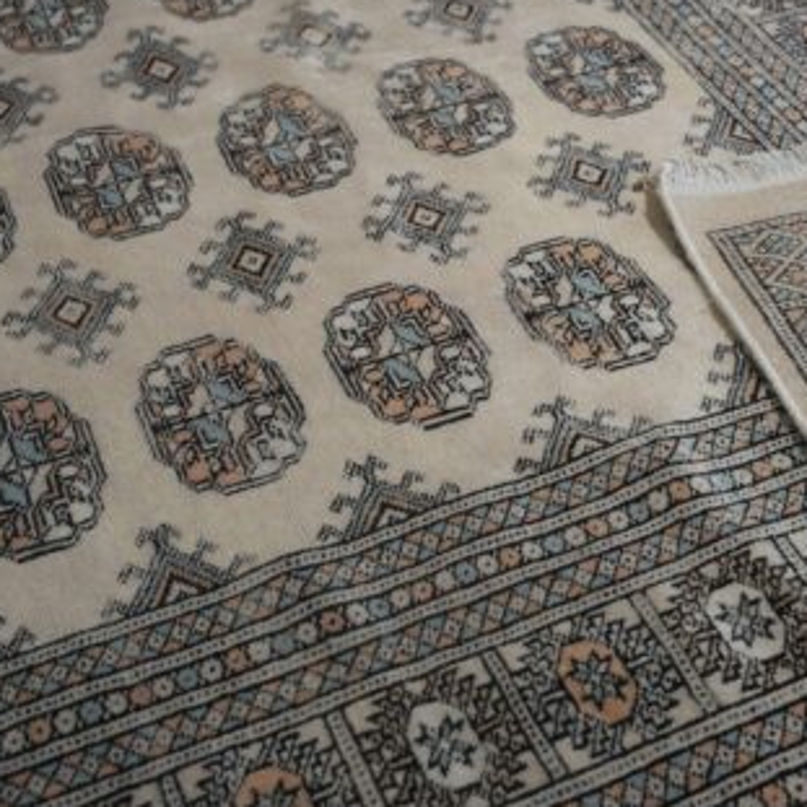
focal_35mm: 64
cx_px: 727
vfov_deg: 26.9
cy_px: 420
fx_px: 1688
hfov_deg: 26.0
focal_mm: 39
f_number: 5
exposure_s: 1/160
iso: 250
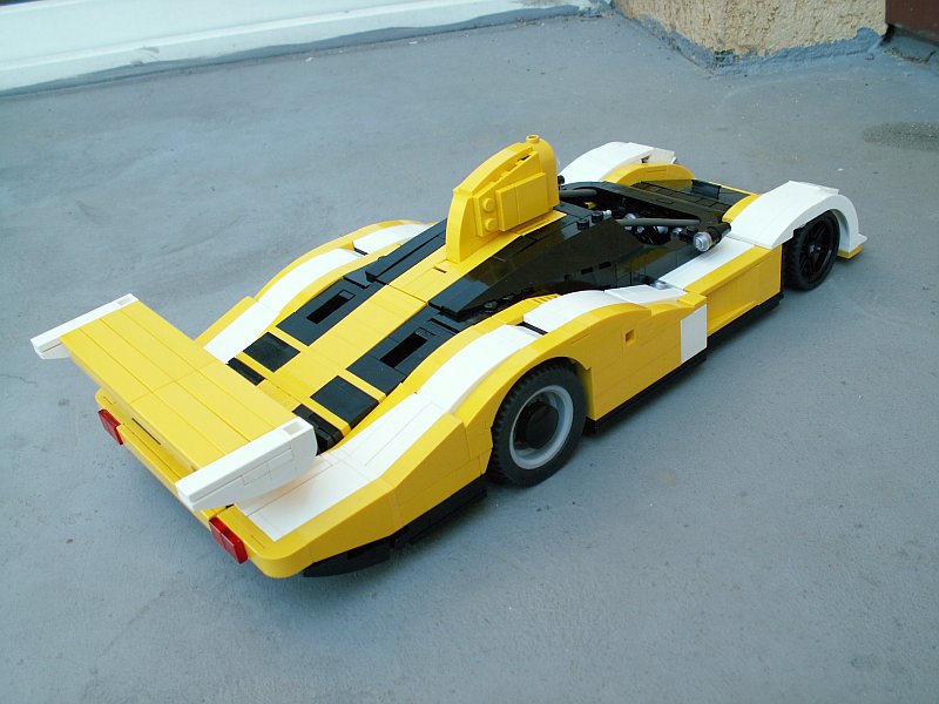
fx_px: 949
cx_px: 470
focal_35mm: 35
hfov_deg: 52.6
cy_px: 352
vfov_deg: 40.7
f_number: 2.8
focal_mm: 5.86
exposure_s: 1/100
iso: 50
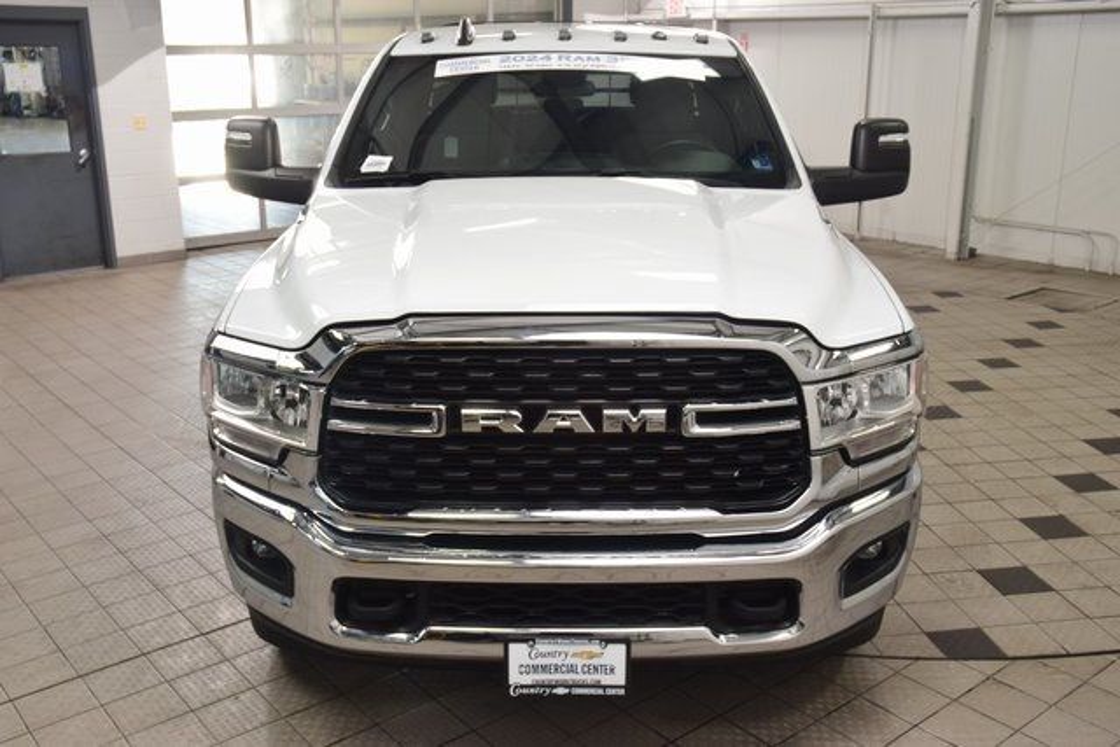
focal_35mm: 36
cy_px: 374
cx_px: 560
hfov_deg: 53.1
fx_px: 1120
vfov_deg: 36.9
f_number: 8
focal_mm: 24
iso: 800
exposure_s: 1/60
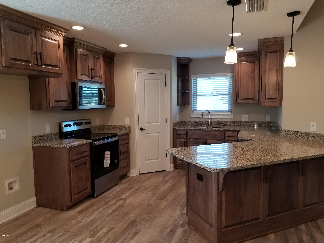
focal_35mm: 26
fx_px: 243
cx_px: 162
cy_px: 122
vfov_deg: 53.1
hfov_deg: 67.3
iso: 64
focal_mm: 4.25
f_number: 1.7
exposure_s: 1/60
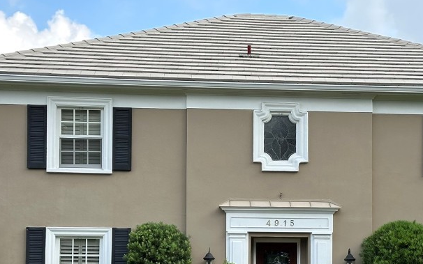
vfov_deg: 15.0
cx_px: 294
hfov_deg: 23.9
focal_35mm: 86
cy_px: 247
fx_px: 992
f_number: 1.78
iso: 64
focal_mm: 6.86
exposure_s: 1/911
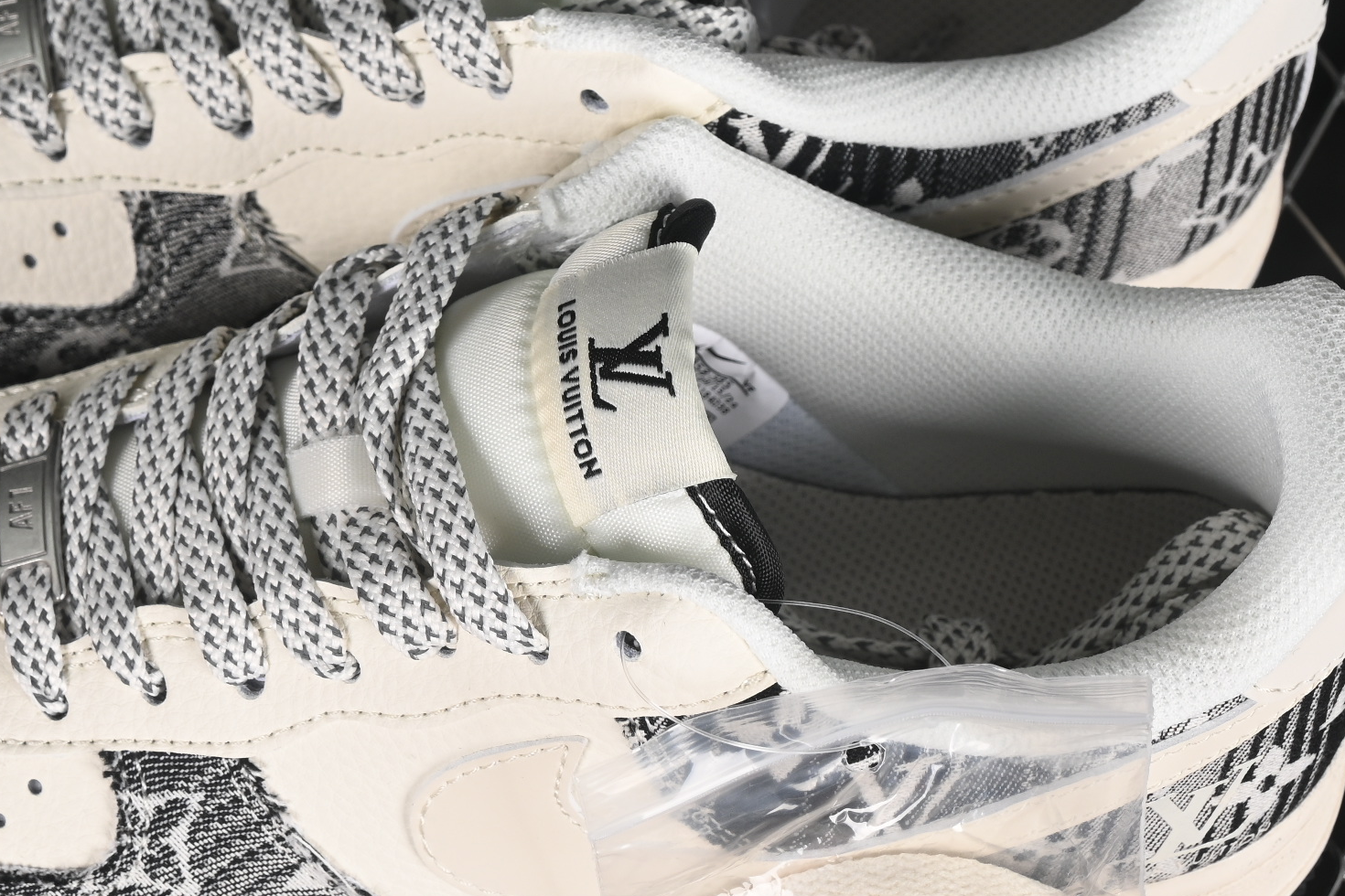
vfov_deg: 9.7
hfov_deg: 14.4
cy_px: 360
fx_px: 5305
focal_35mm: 142
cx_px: 442
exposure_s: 1/80
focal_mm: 50
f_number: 7.1
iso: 160
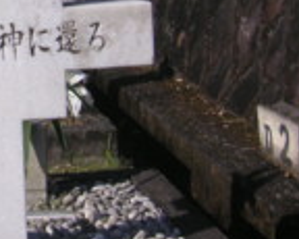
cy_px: -31
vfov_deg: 13.3
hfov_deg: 15.7
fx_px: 999
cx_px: -145
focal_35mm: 113
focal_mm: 6.1
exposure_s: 1/250
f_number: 6.7
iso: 50
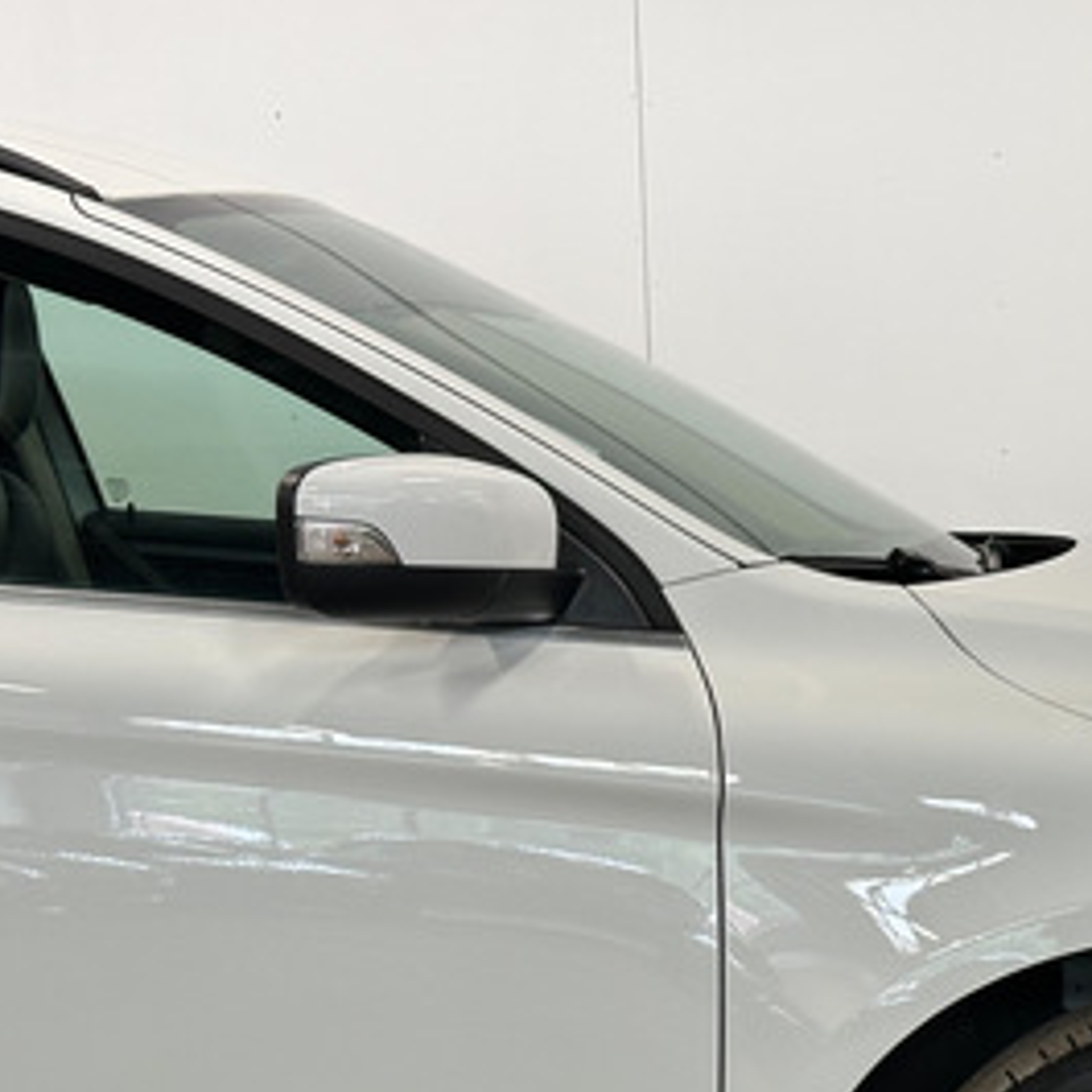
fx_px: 3426
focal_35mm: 96
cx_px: 993
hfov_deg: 17.8
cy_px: 845
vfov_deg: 18.0
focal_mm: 6.86
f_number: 1.8
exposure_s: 1/50
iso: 80
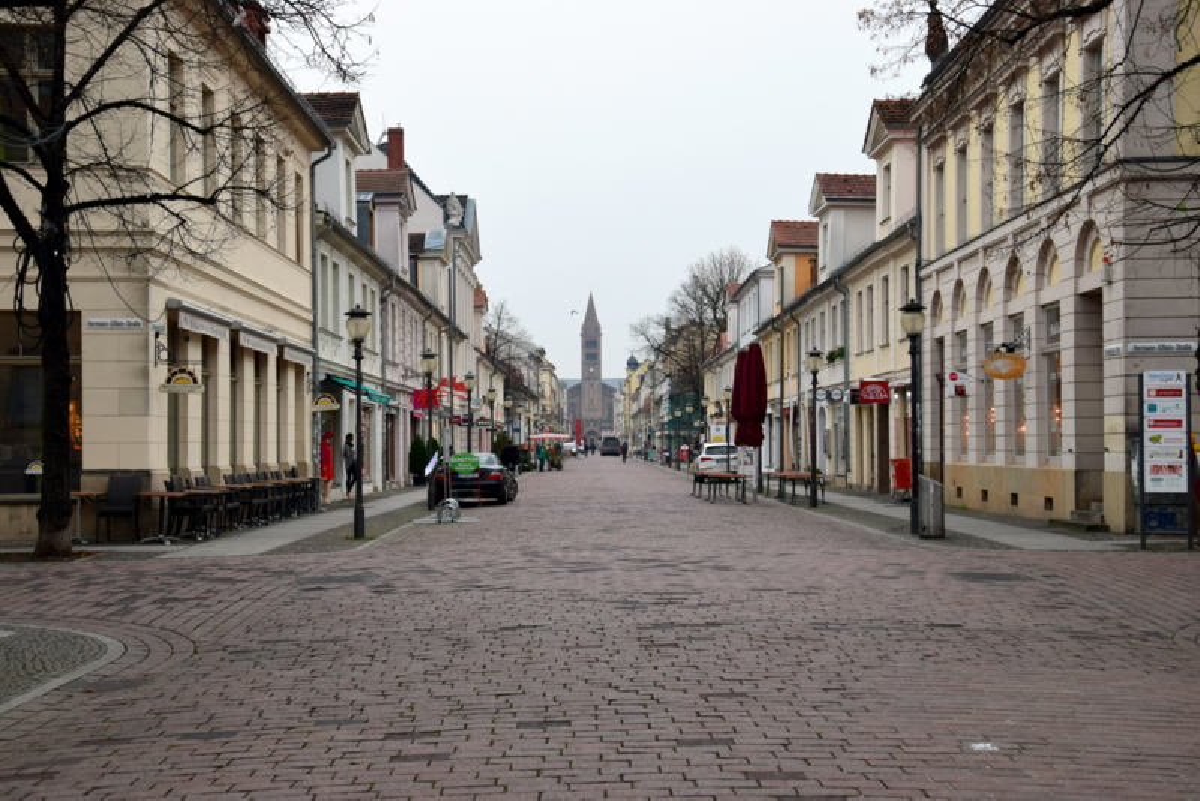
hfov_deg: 37.8
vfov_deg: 25.8
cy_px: 400
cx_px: 600
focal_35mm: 52
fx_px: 1751
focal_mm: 35
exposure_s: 1/100
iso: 400
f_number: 9
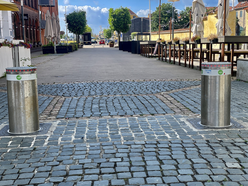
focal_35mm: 52
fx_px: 373
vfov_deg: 28.0
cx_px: 124
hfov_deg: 36.8
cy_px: 93
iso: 32
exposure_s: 1/484
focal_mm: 6
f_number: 2
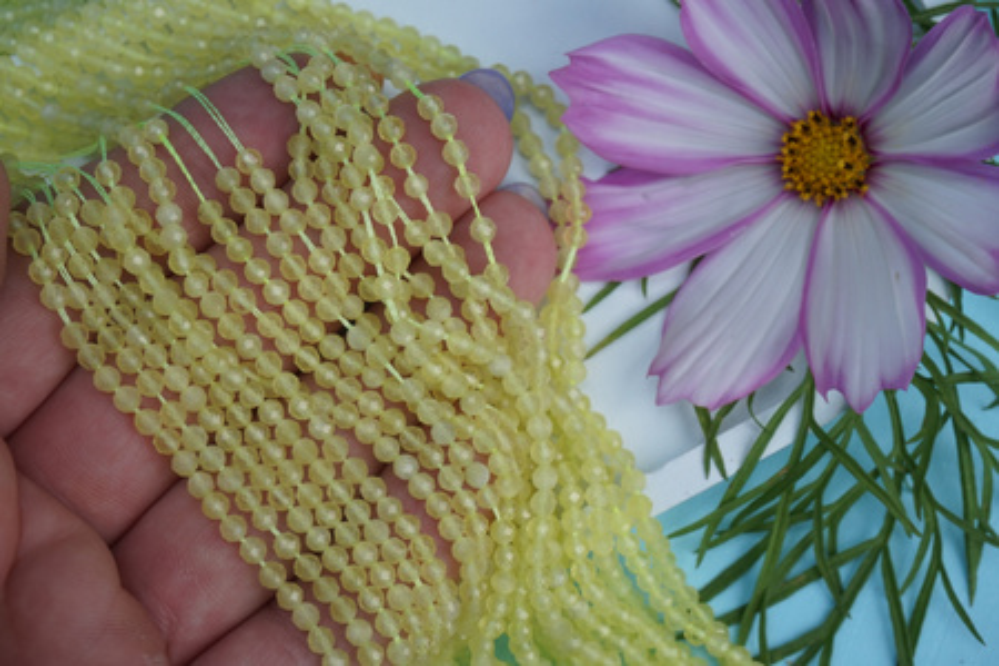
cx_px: 500
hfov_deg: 35.1
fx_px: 1582
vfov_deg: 23.8
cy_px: 333
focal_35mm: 57
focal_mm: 38
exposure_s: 1/80
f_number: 9
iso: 100
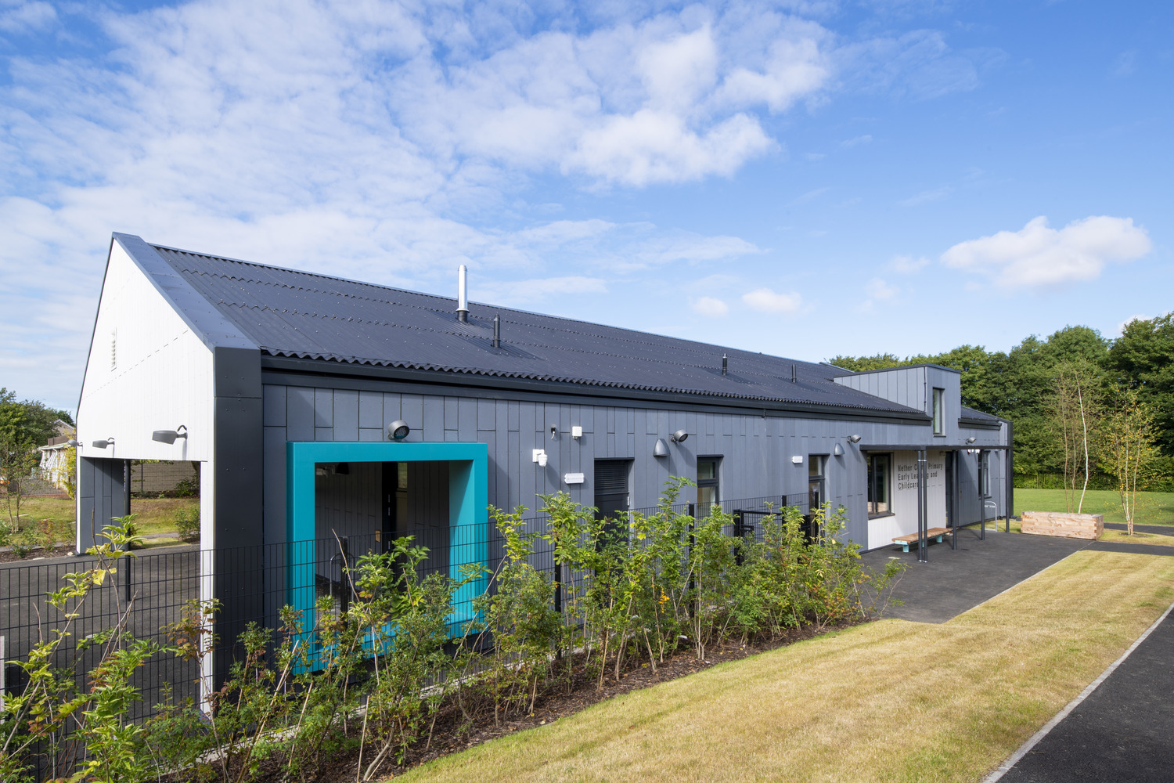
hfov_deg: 86.9
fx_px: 620
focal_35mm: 19
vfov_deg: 64.6
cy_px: 392
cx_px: 587
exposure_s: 1/50
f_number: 16
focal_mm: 19
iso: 100
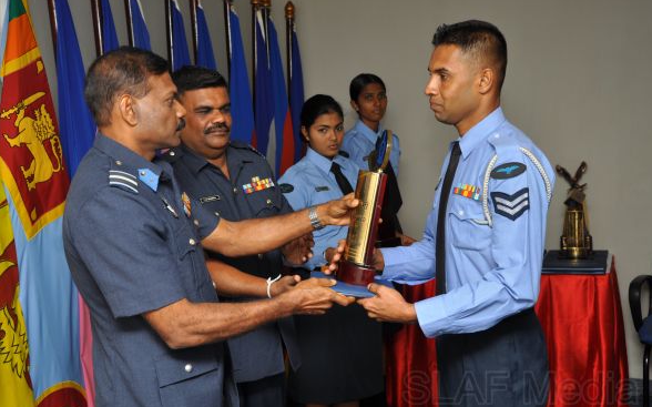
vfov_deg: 24.4
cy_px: 208
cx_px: 324
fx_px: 941
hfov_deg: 38.2
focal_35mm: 53
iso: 200
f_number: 6.7
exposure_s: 1/125
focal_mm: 34
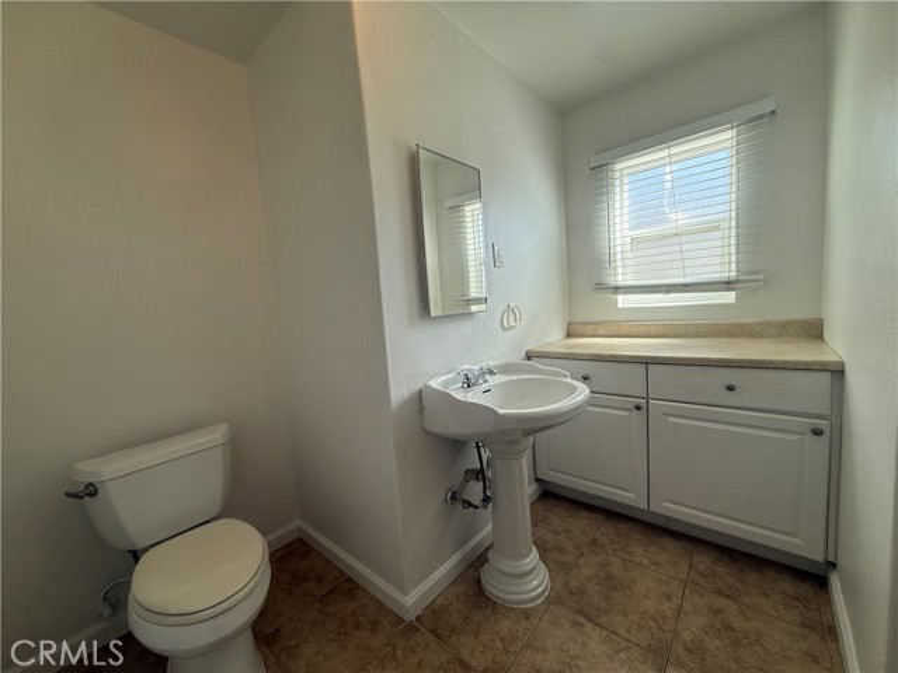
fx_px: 363
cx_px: 449
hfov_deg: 102.1
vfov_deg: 85.7
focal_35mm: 14
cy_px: 336
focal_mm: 2.22
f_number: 2.2
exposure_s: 1/128
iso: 64
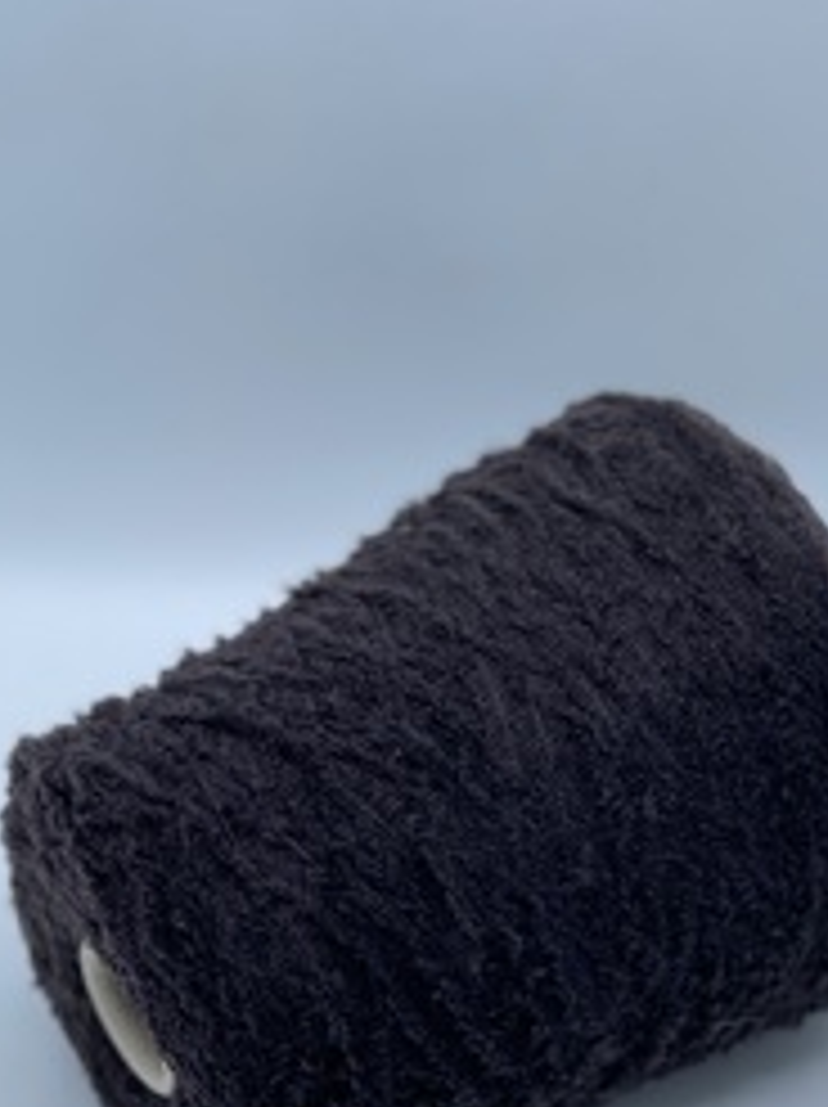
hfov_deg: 11.8
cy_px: 814
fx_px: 3994
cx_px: 459
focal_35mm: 125
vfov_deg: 15.7
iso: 20
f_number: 2.2
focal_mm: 7.5
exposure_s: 1/135
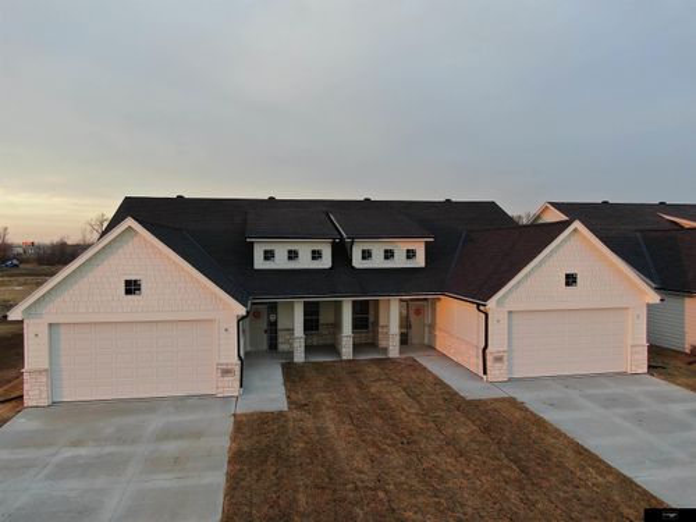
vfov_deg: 56.8
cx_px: 348
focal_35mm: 24
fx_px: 483
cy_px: 261
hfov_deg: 71.6
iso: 100
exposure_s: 1/80
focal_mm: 4.39
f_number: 2.8
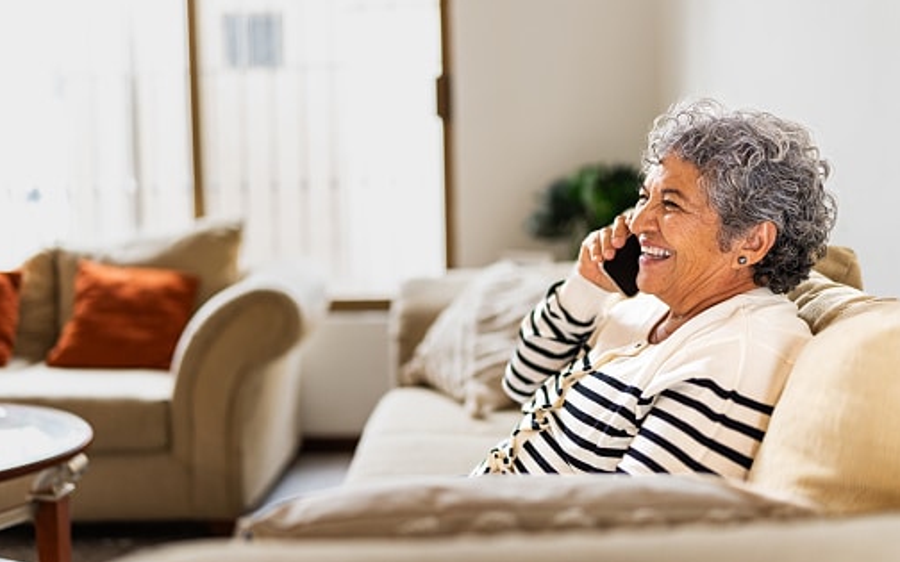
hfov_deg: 54.0
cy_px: 263
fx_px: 883
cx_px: 451
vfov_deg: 35.3
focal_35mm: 36
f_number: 1.2
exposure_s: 1/250
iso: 640
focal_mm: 35
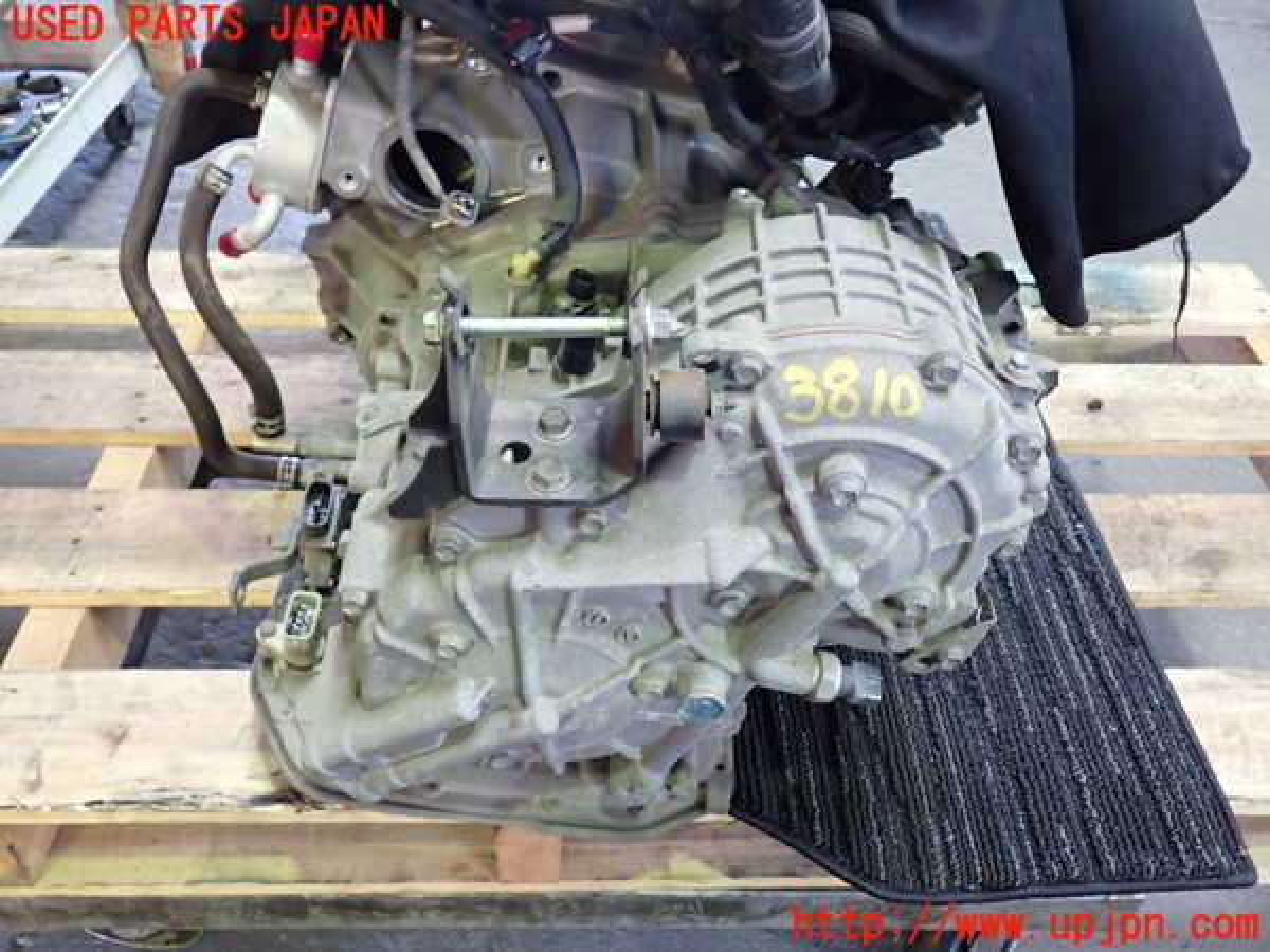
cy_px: 476
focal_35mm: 30
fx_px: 1101
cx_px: 635
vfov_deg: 46.8
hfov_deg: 60.0
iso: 500
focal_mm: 5.4
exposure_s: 1/30
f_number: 2.3
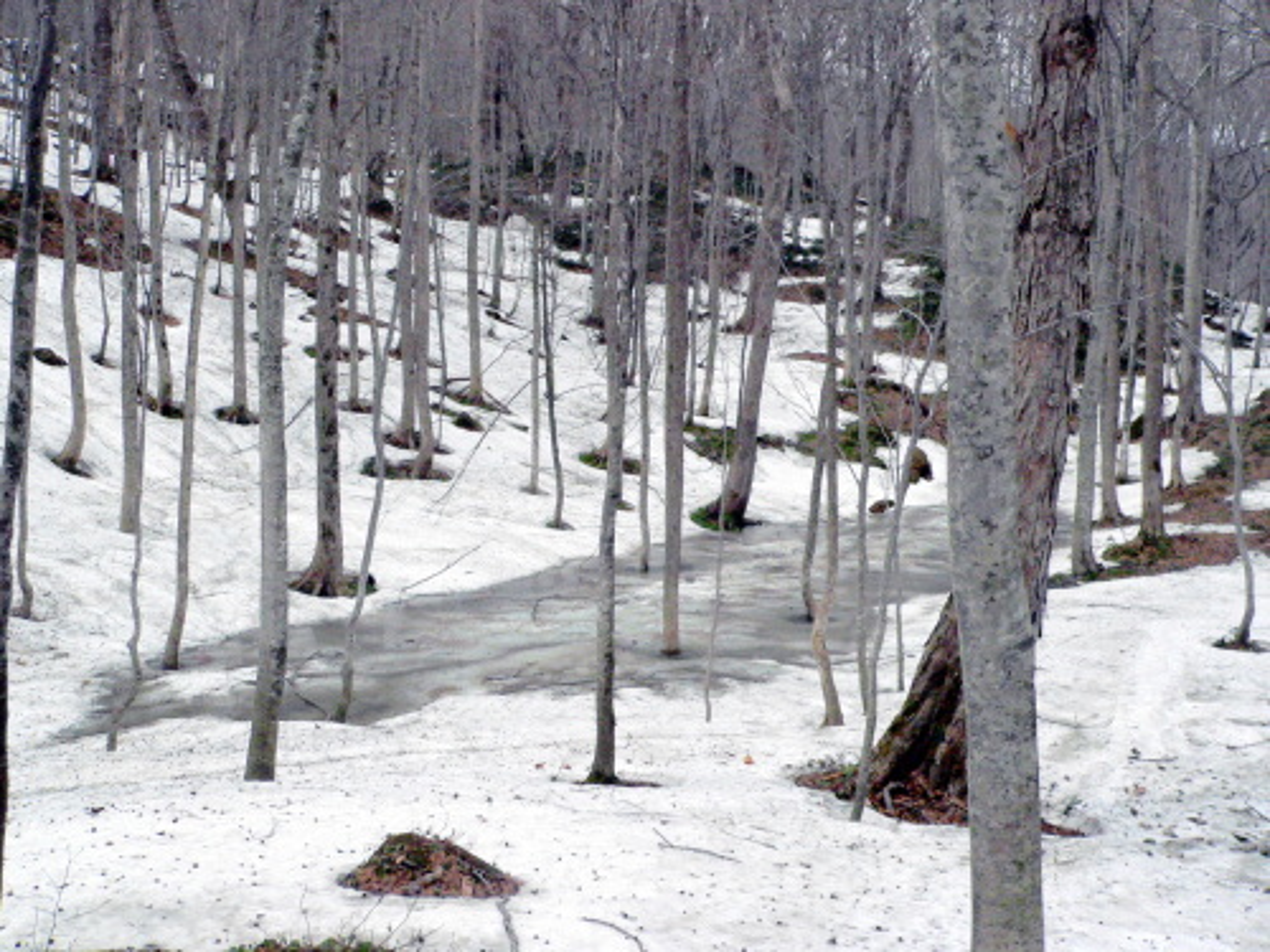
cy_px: 476
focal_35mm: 36
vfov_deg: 39.7
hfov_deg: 51.4
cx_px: 635
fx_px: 1321
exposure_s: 1/1000
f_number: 6.5
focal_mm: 6
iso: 400
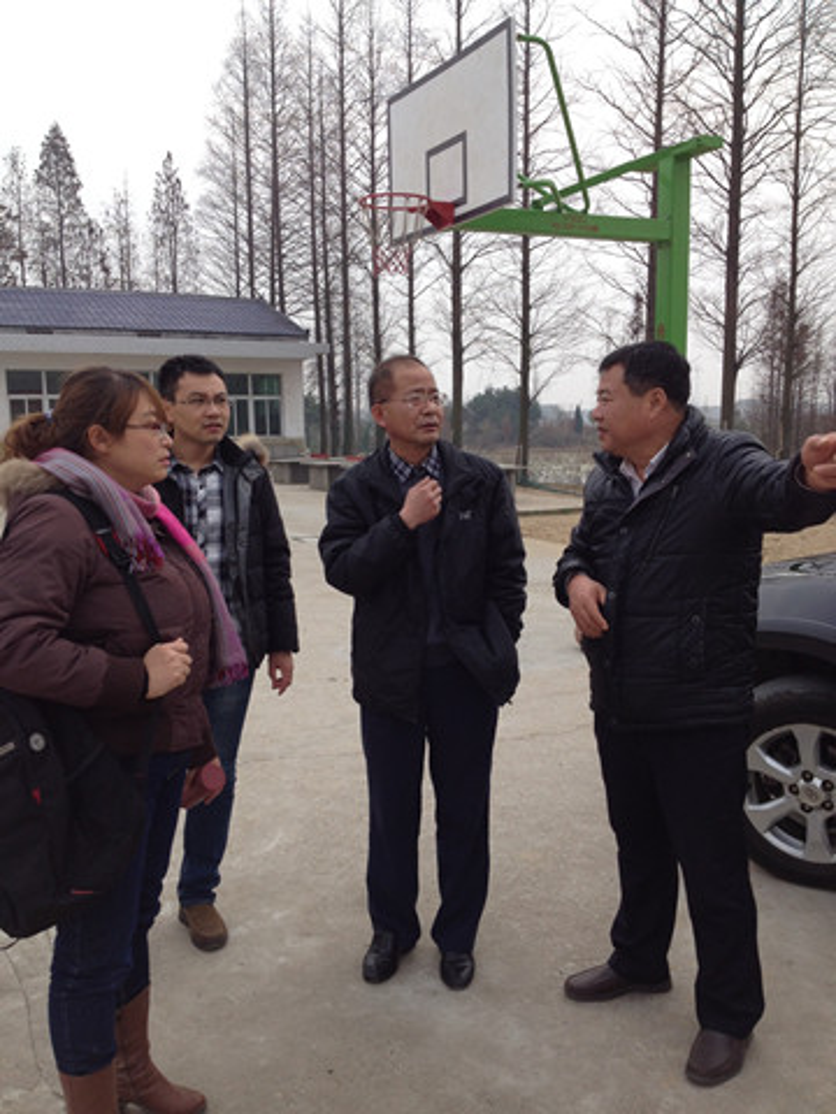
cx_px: 418
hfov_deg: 40.7
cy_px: 557
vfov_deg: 52.6
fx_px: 1127
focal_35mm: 35
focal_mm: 4.28
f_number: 2.4
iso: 50
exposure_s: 1/778
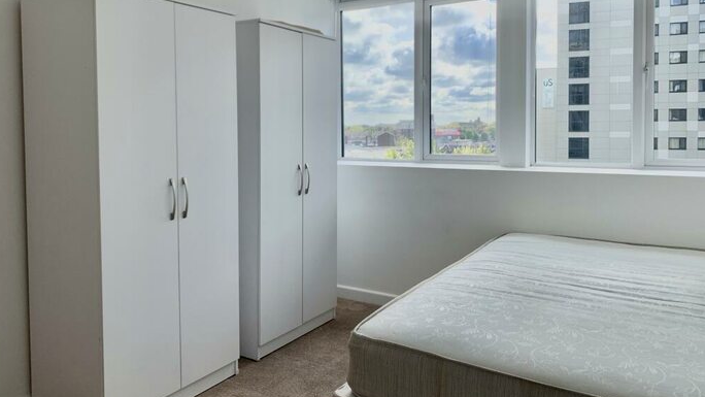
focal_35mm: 29
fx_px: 542
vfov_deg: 40.0
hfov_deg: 66.1
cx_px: 351
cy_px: 151
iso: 25
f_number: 1.8
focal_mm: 4.25
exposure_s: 1/835
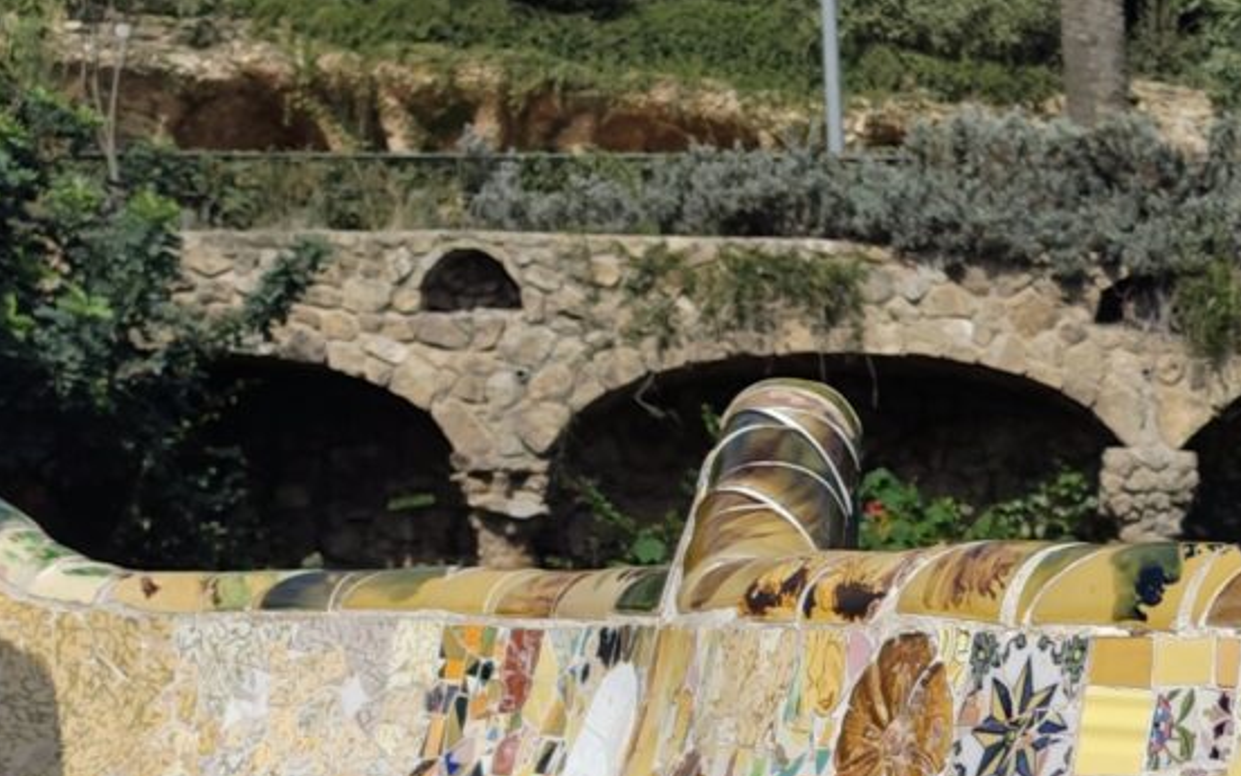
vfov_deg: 11.3
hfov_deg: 16.6
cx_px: 1924
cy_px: 1026
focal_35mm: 113
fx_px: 3822
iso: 102
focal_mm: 6.57
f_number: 1.6
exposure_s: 1/2831
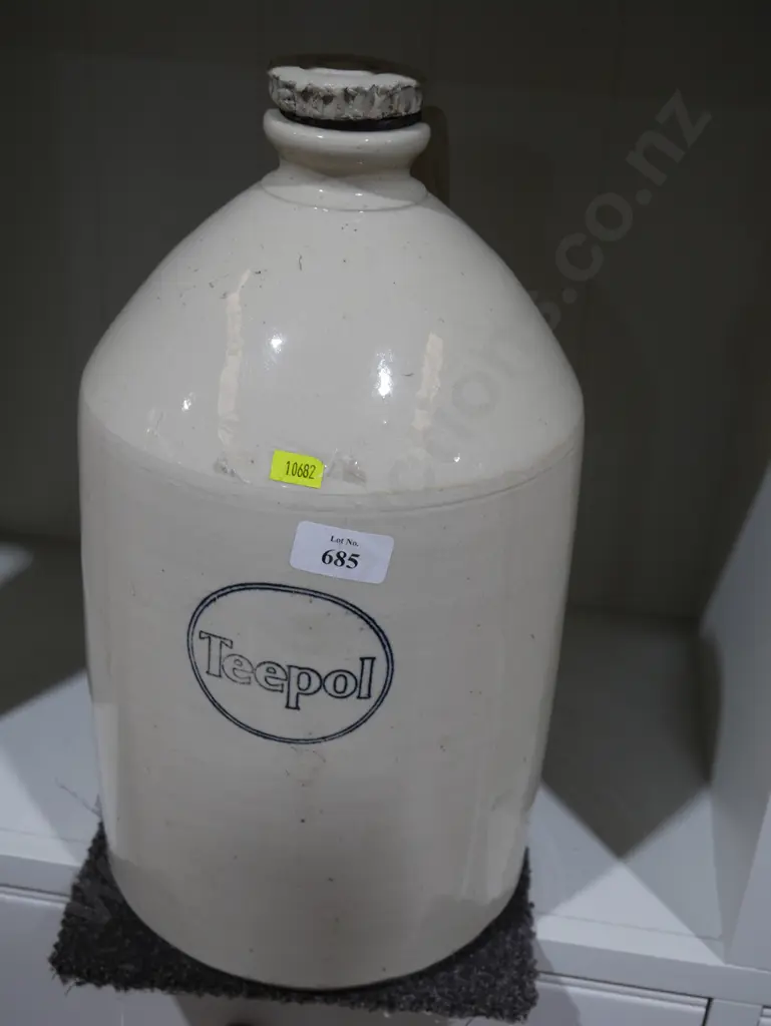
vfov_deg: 42.9
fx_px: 1306
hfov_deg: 32.9
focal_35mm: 44
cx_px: 386
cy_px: 513
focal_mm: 22
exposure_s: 1/60
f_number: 4.7
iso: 200
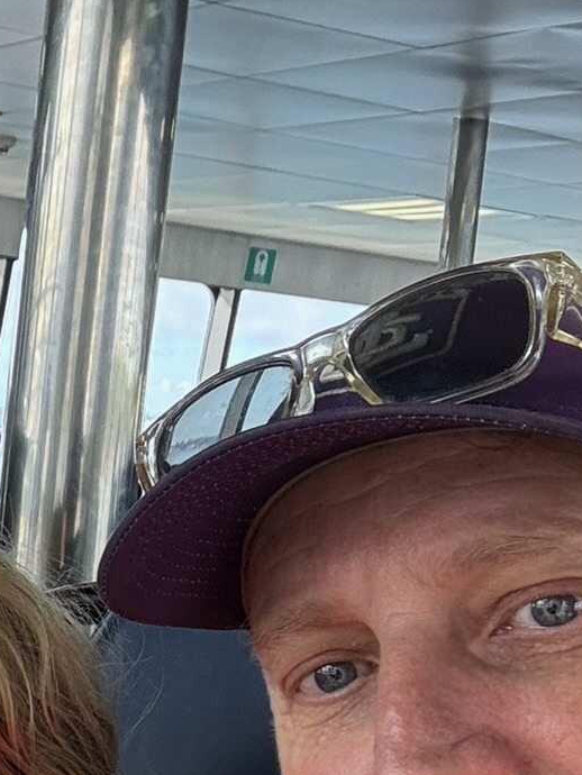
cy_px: 482
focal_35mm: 89
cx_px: -195
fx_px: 1994
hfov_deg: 15.7
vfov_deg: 22.0
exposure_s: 1/95
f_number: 1.9
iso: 80
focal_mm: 2.69
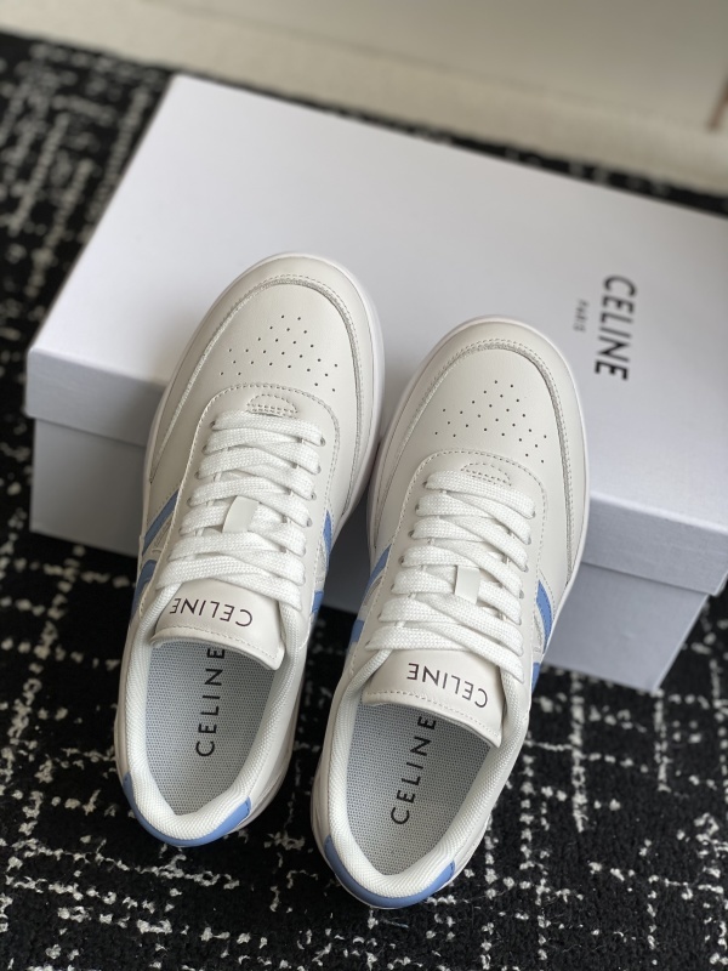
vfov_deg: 36.8
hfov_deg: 28.0
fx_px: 1458
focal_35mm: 52
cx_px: 364
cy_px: 486
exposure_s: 1/358
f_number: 2
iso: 20
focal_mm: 6
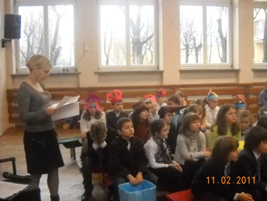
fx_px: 316
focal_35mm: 41
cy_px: 100
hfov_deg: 45.8
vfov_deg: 35.1
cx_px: 134
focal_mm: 6.72
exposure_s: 1/76
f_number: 3.1
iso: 733
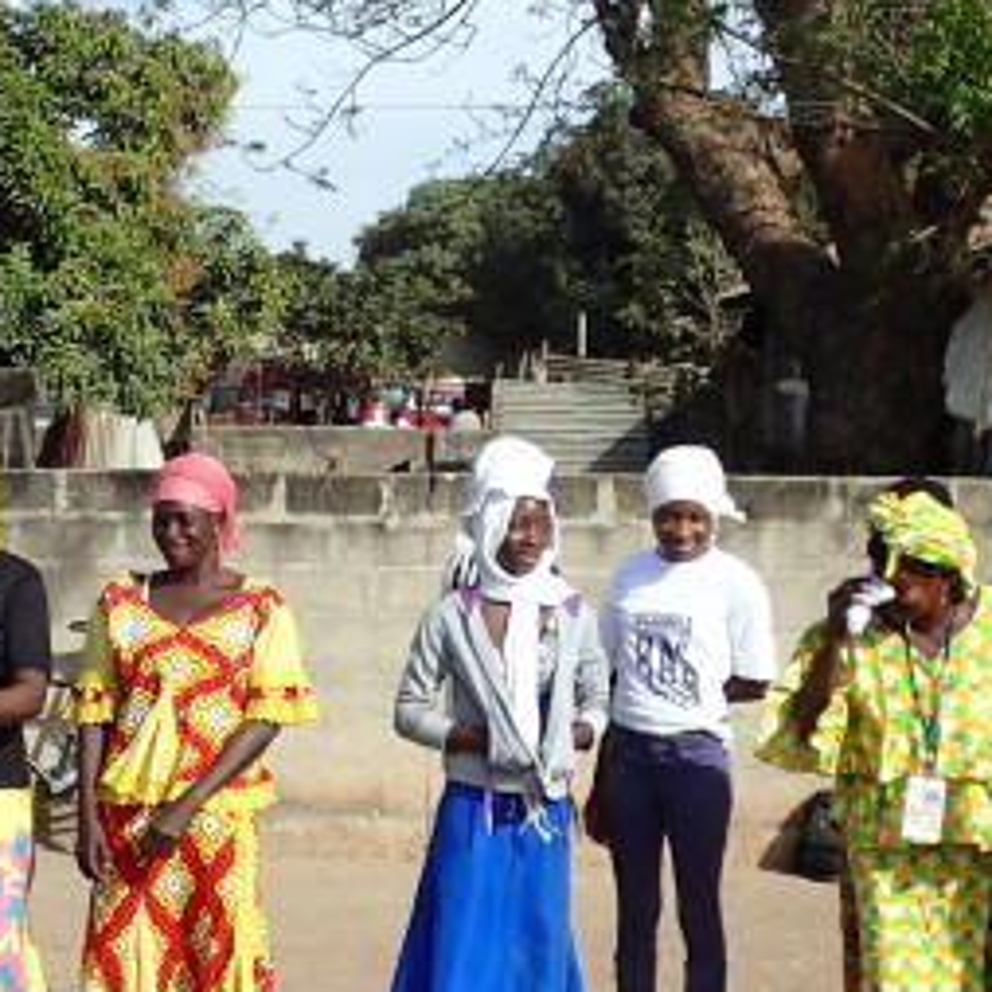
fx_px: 3177
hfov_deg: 17.3
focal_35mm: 98
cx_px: -20
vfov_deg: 17.7
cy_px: 670
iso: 100
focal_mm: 6.86
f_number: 3.5
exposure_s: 1/640
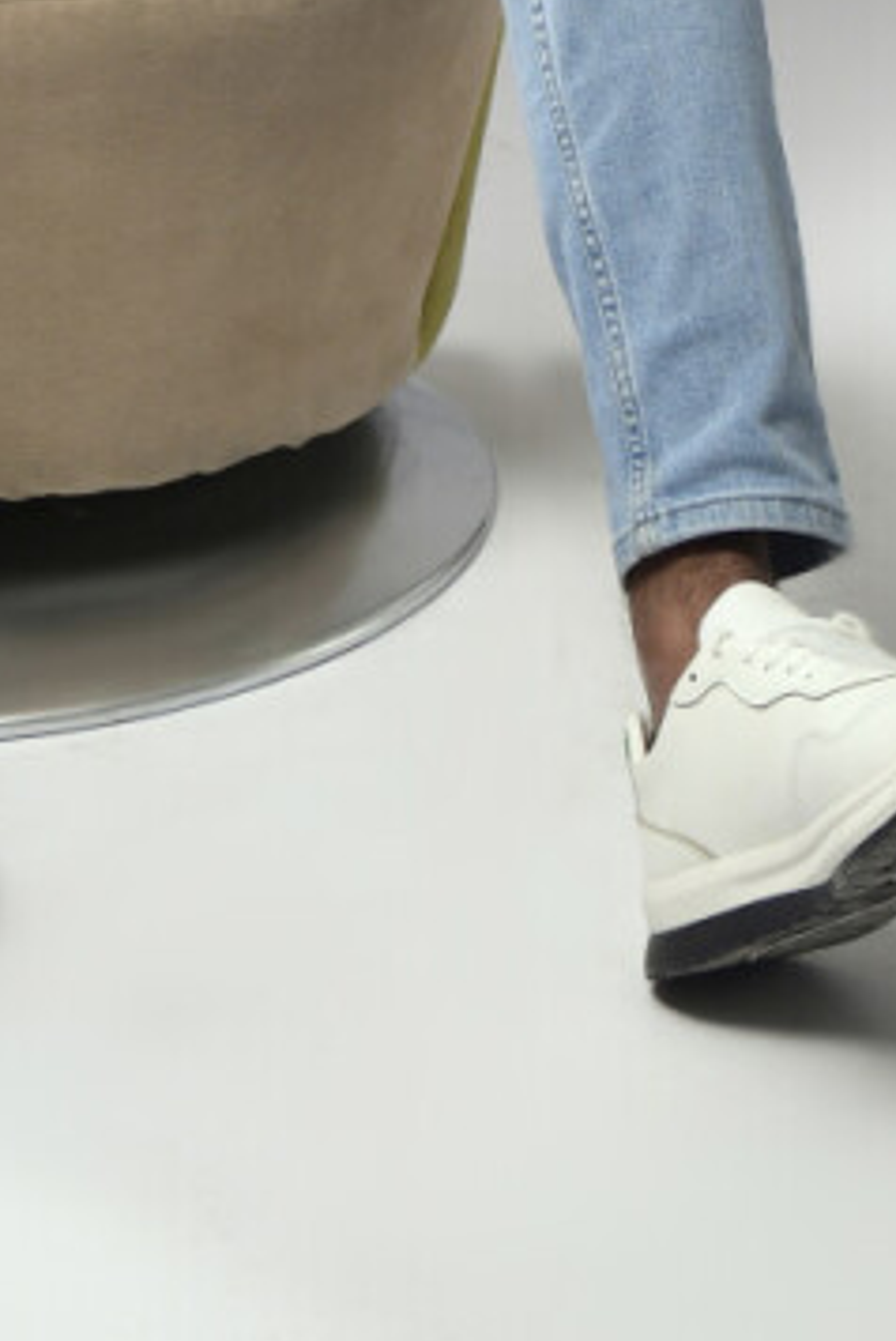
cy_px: -889
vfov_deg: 17.4
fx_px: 3763
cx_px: 105
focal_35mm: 101
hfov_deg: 13.5
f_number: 5.6
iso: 400
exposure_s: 1/125
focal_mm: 30
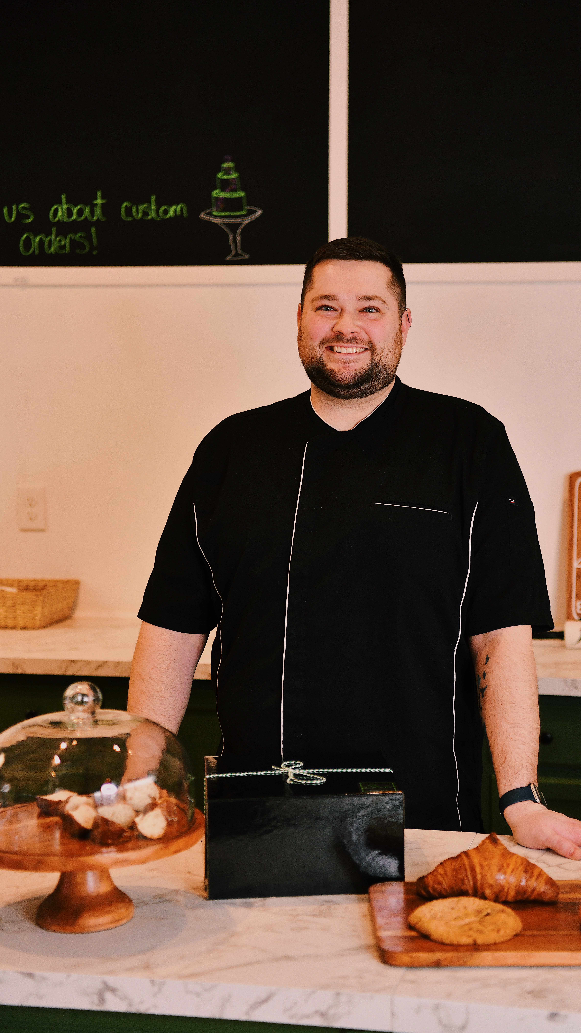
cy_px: 514
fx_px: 1588
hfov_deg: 20.7
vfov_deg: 36.0
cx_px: 338
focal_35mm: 58
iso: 640
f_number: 3.2
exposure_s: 1/320
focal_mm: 55
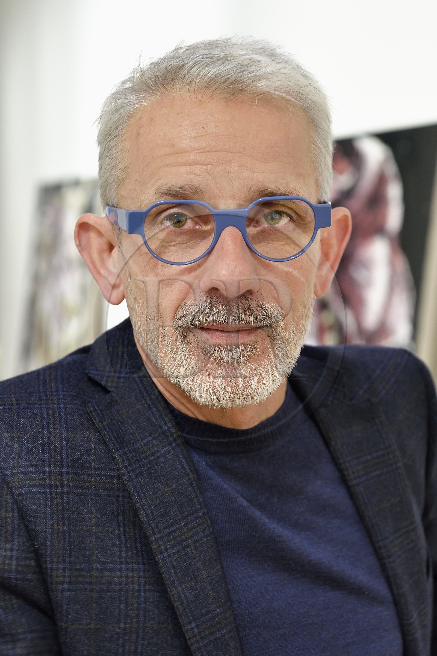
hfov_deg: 22.6
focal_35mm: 60
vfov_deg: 33.4
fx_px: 1093
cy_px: 328
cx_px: 218
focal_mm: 60
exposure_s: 1/80
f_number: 4.5
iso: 1600
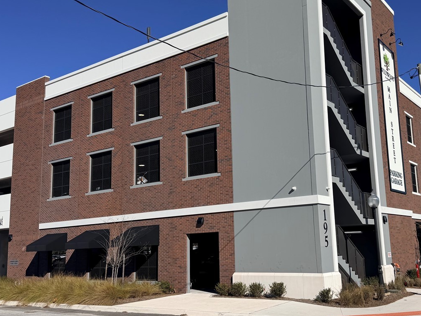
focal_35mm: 38
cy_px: 163
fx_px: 462
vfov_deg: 37.7
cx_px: 248
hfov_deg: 48.7
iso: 80
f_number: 1.78
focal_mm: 6.76
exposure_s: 1/9091
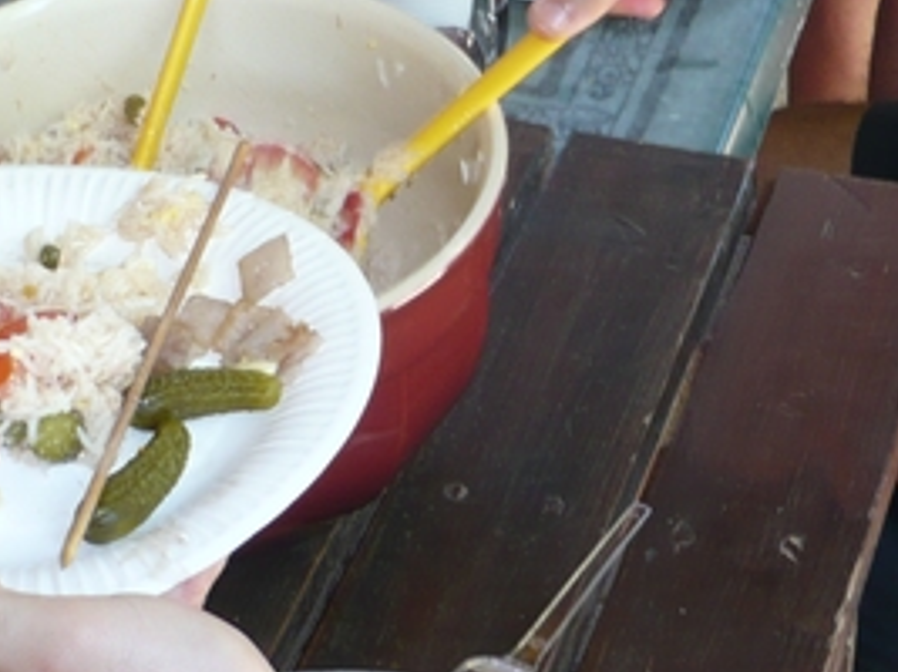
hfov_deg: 18.7
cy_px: -178
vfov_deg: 13.6
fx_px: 2723
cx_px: 508
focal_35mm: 105
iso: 100
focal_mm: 5.8
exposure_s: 1/30
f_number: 2.8
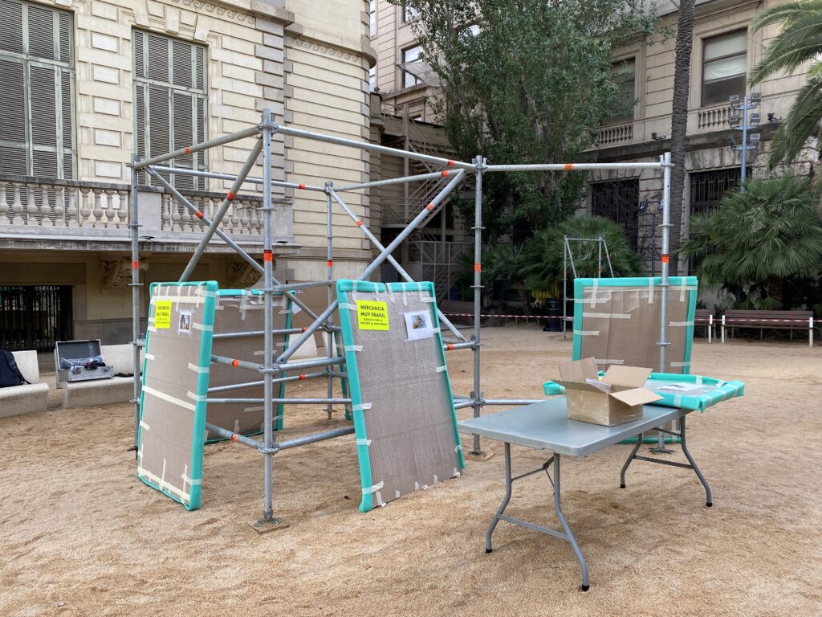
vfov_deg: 53.1
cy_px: 308
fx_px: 617
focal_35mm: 26
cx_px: 411
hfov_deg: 67.3
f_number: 1.8
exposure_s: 1/304
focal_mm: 4.25
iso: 32
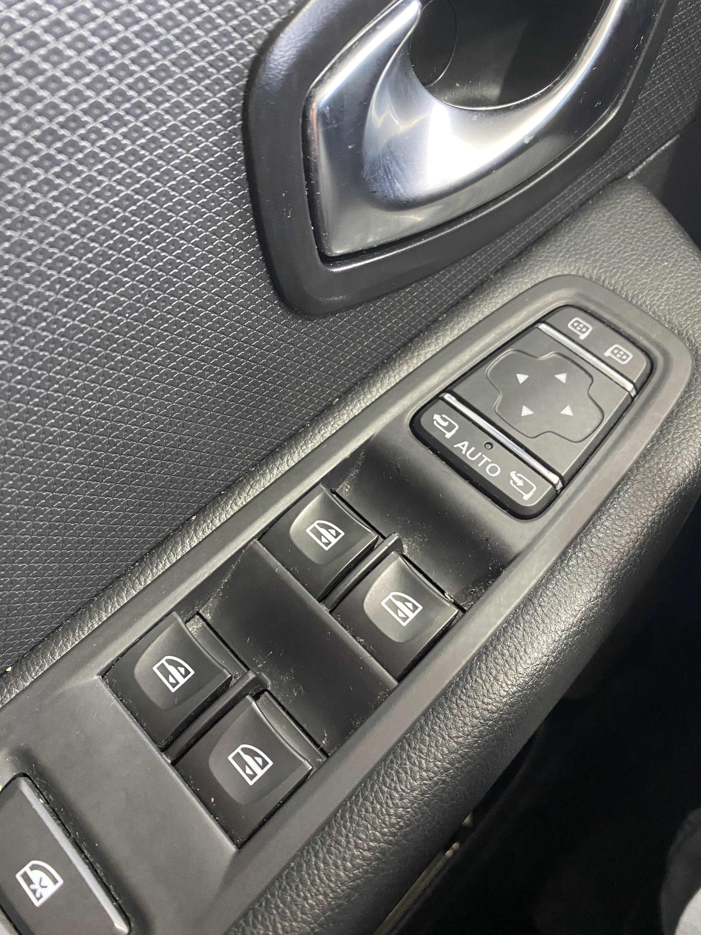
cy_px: 468
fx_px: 675
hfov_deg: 54.9
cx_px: 350
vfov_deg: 69.4
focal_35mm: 25
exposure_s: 1/40
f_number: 1.8
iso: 640
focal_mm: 4.25
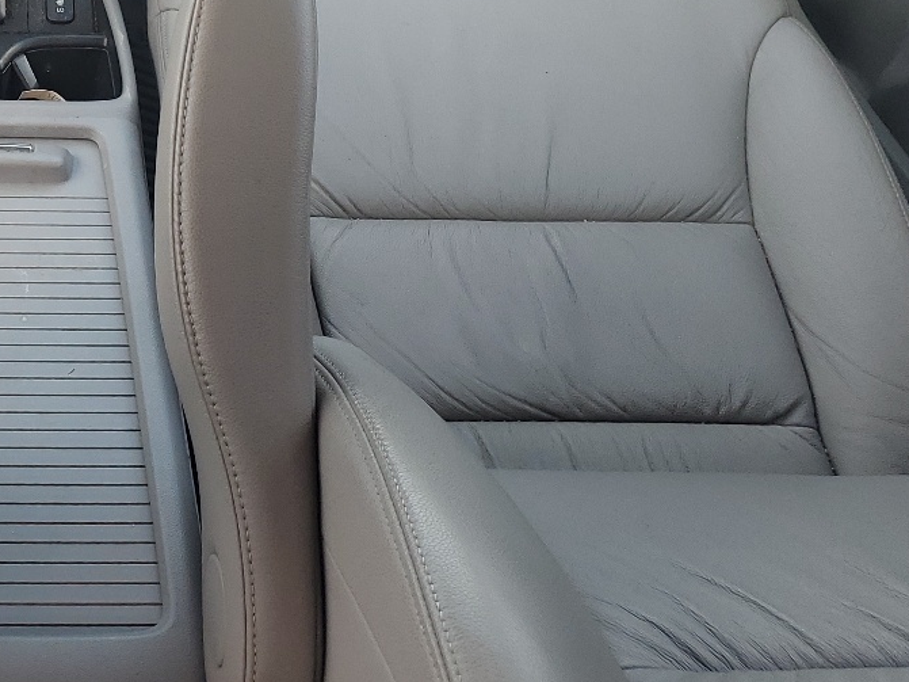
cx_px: -26
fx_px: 1628
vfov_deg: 22.6
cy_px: -28
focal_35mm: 62
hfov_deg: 29.0
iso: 50
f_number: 1.5
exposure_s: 1/385
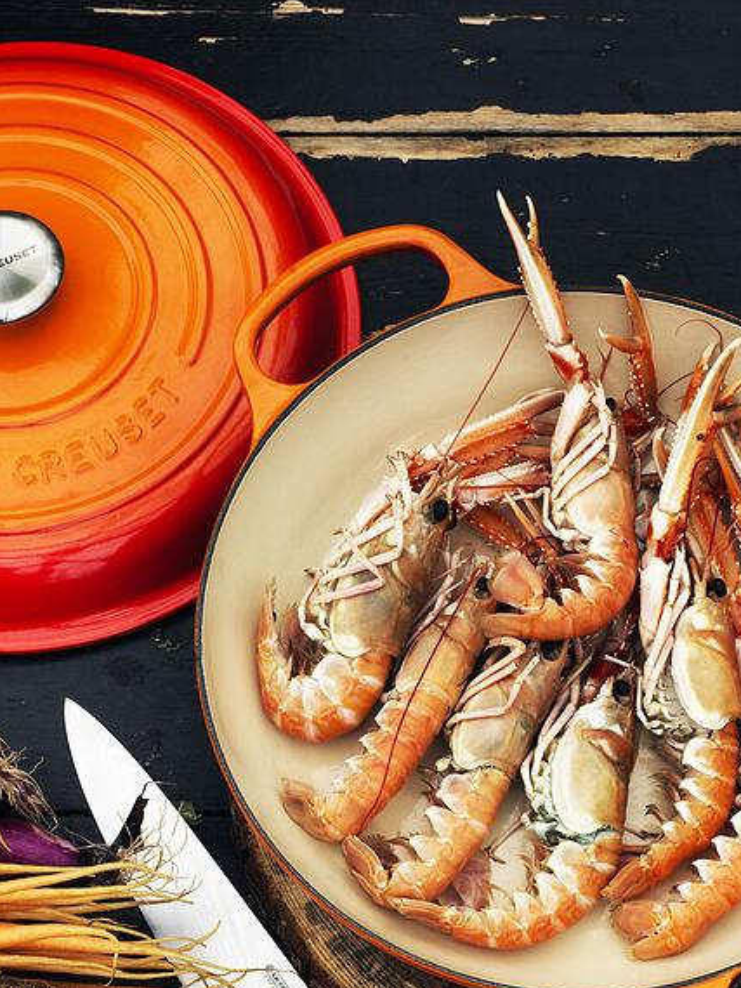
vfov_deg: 20.3
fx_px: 2739
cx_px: 422
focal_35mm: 96
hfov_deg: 15.4
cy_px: 721
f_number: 16
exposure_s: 30
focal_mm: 80
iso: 100
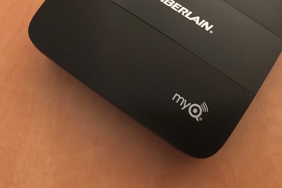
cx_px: 153
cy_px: 34
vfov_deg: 28.5
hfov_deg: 42.7
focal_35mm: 46
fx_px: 360
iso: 100
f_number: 1.8
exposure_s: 1/4
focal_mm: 3.99
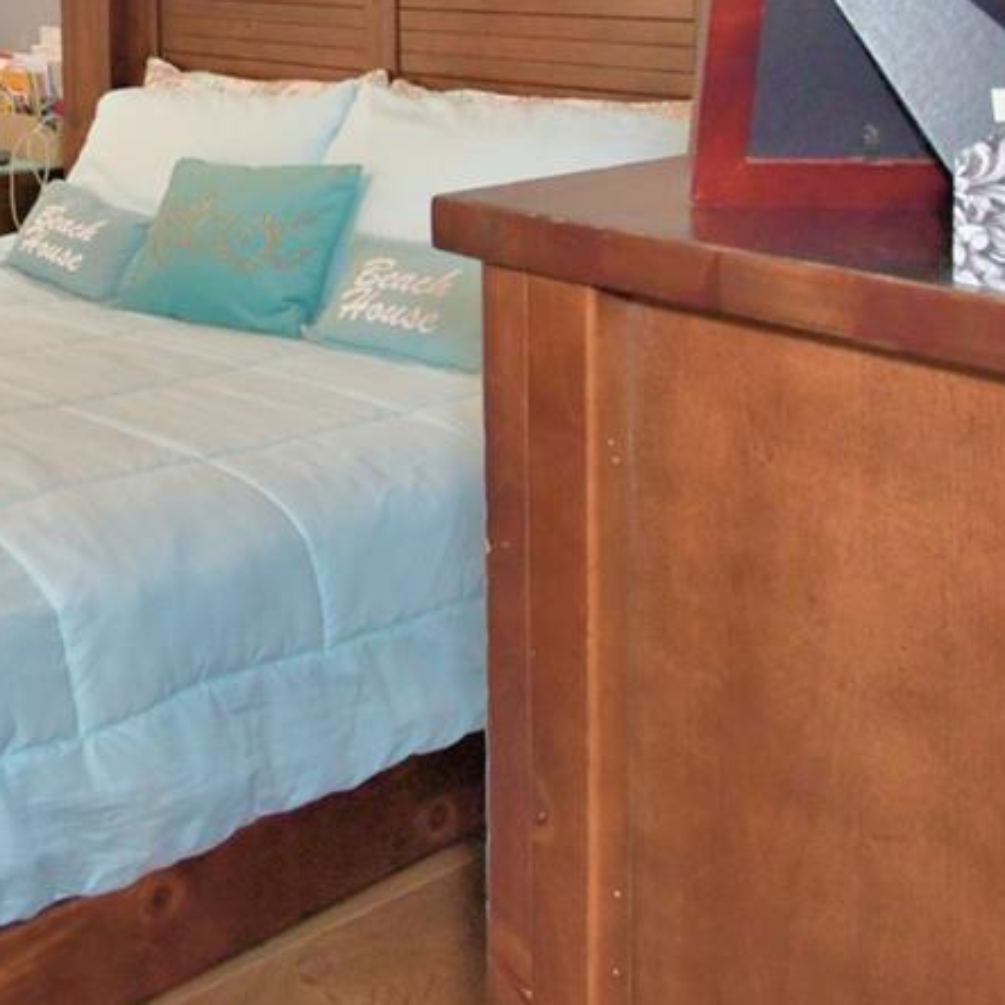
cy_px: -32
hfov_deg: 31.9
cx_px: -136
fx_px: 1511
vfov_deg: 33.3
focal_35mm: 46
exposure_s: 1/30
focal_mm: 10
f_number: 4.5
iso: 900
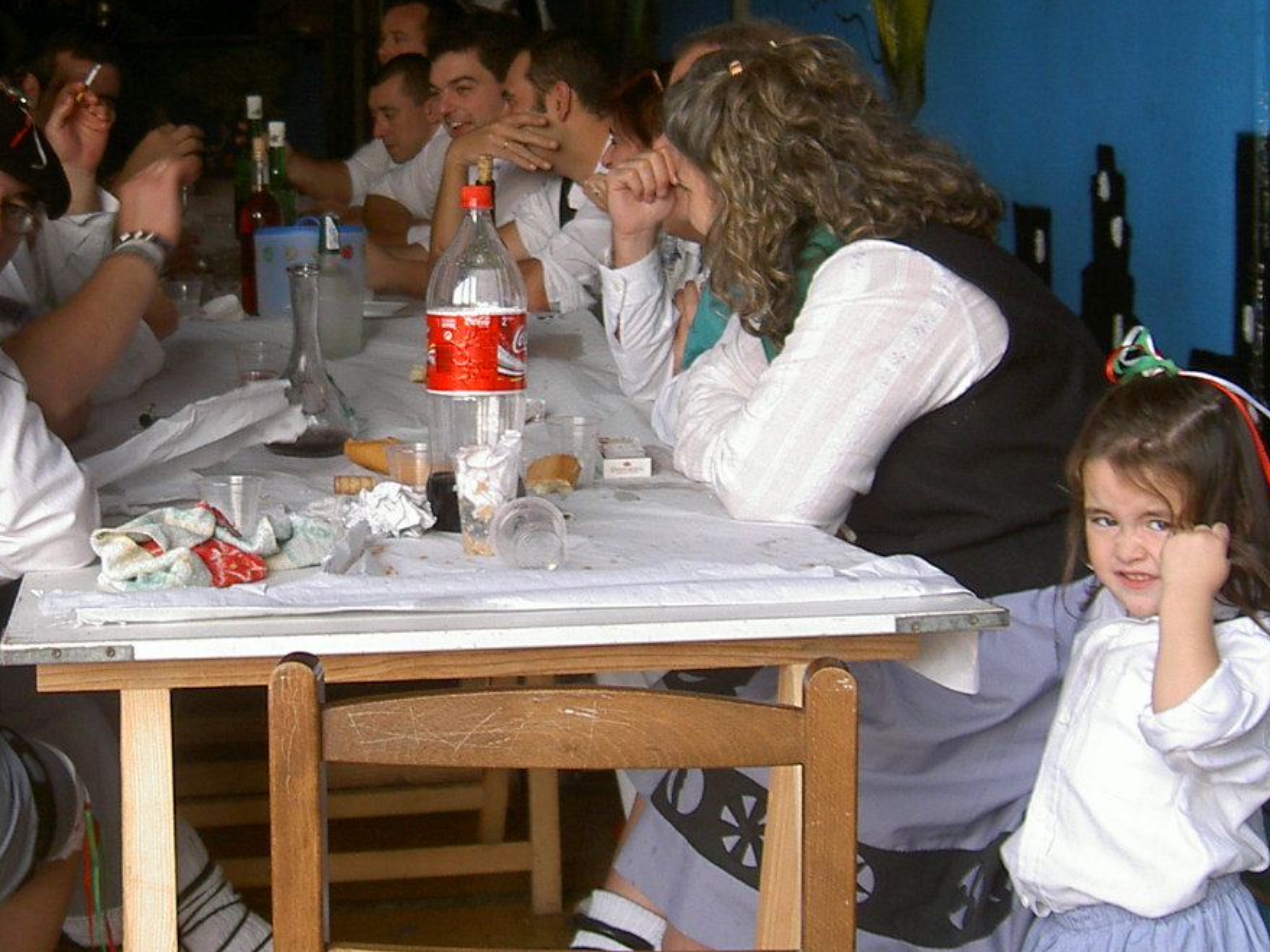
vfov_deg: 20.5
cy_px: 234
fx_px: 2605
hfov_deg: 27.0
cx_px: 289
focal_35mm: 71
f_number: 2.8
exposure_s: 1/78.1
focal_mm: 8
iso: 100
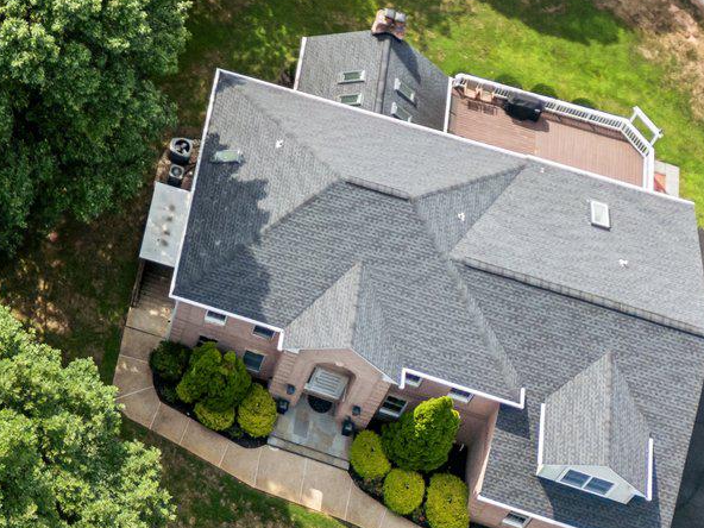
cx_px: -105
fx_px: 1688
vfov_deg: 15.9
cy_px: -320
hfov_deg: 22.0
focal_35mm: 83
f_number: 1.7
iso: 110
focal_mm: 6.7
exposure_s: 1/1250
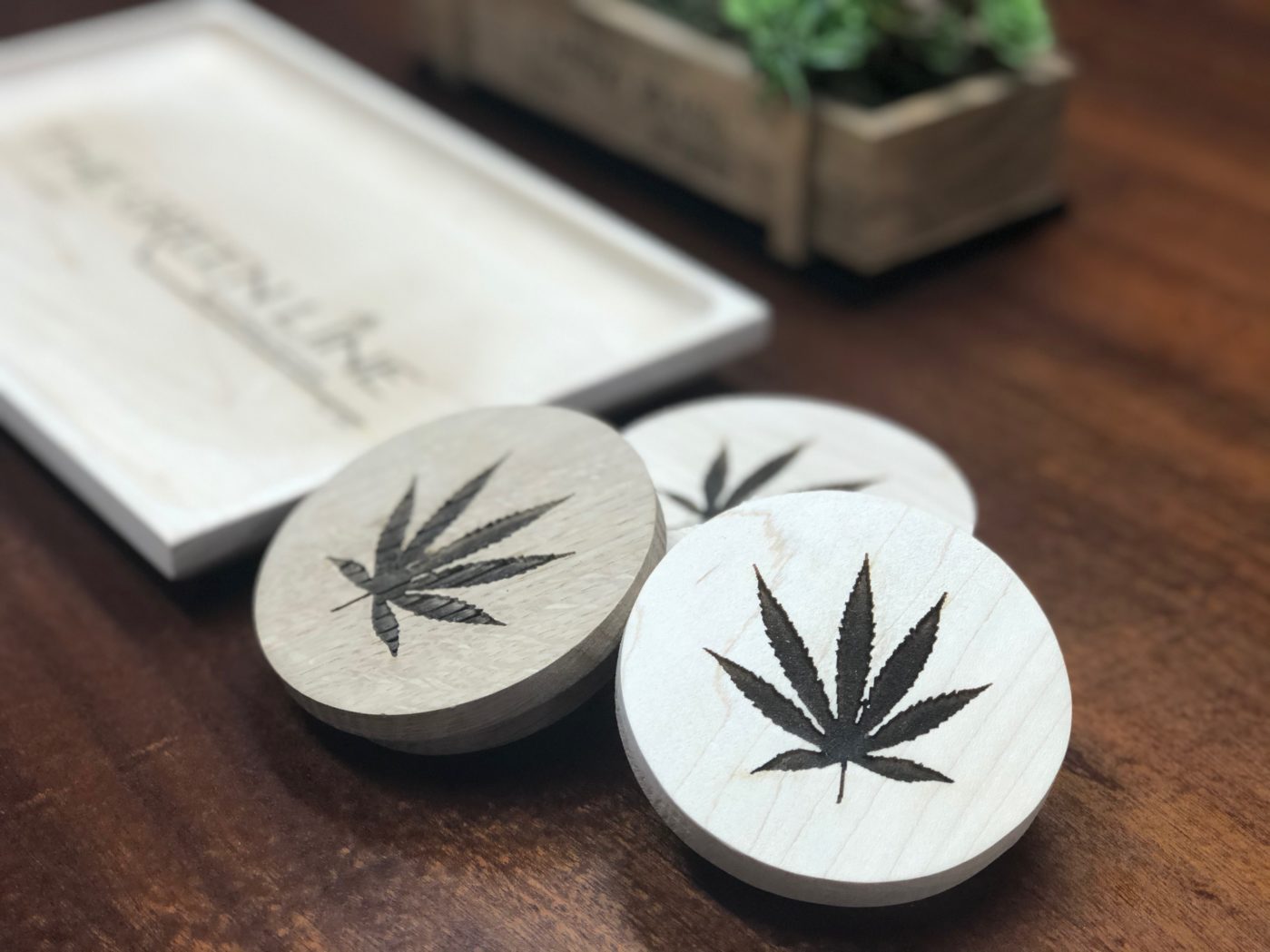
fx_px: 2091
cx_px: 635
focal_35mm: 57
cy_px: 476
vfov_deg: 25.7
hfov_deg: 33.8
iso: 32
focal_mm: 6.6
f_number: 2.8
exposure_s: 1/30
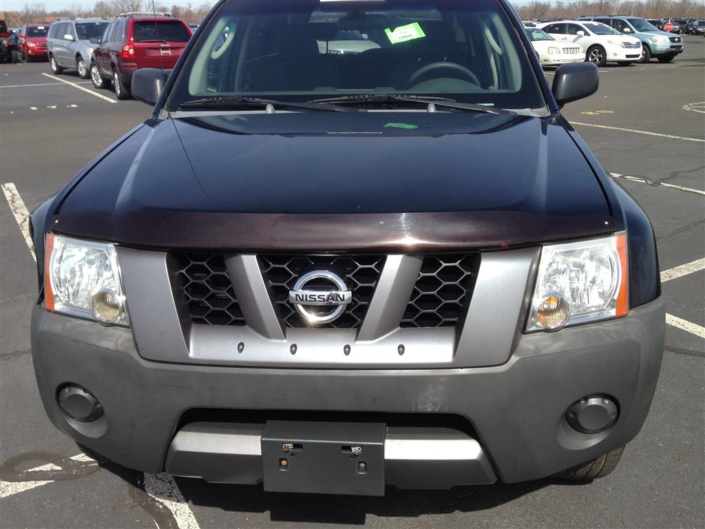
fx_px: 672
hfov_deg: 55.4
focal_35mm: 33
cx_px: 352
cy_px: 264
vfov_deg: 42.9
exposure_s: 1/1063
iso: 50
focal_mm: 4.13
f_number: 2.4
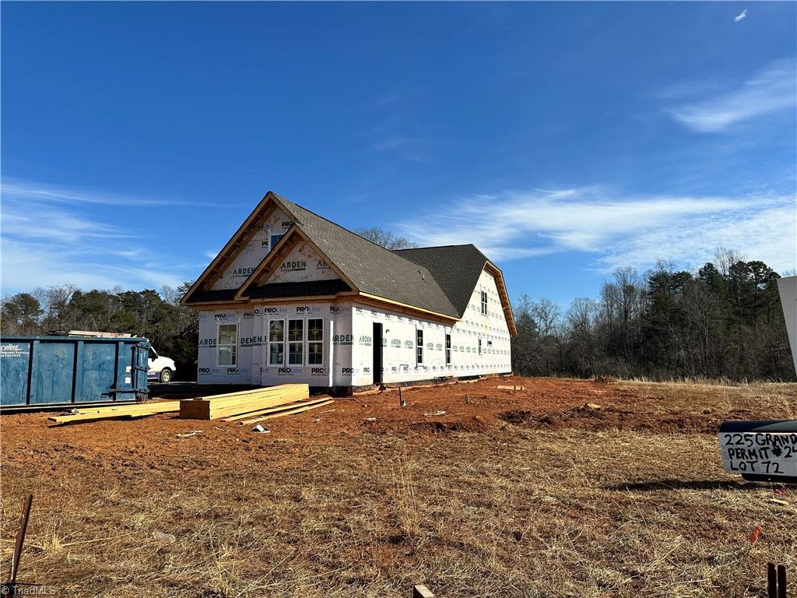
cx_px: 398
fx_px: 553
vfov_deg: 56.8
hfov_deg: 71.6
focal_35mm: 24
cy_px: 299
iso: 80
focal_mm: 6.86
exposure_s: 1/5525
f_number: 1.78
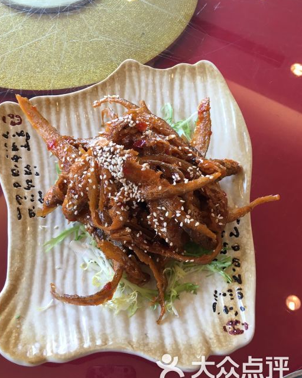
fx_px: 346
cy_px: 192
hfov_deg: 47.1
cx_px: 149
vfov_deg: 57.2
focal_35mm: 31
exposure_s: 1/33
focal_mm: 4.15
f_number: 2.2
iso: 25
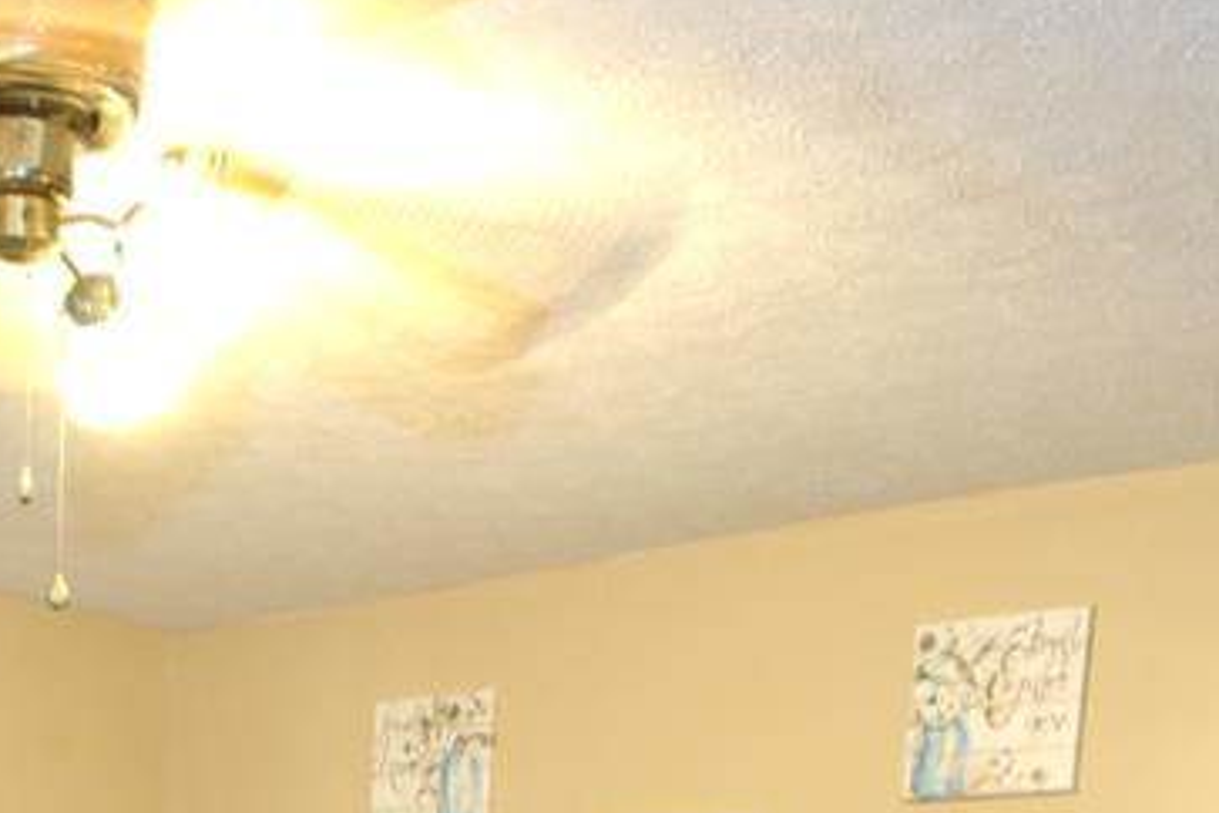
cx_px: 101
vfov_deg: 18.1
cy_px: 1401
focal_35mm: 62
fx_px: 2099
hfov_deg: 30.8
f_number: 4
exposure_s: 1/10
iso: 400
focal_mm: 10
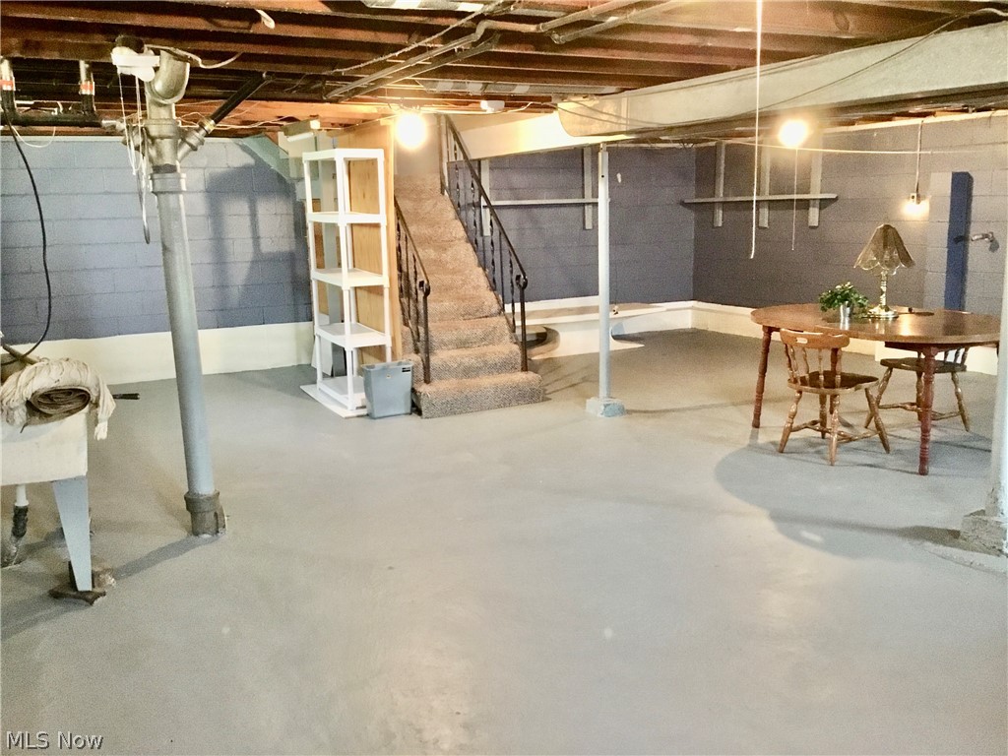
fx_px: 903
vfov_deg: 45.4
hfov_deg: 58.4
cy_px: 378
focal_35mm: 31
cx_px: 504
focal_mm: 3.3
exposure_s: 1/15
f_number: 2.4
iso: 500
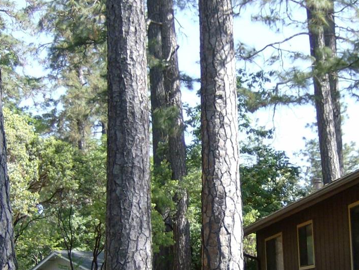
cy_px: 209
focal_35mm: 76
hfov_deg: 25.5
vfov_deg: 19.2
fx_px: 789
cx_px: 235
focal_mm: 6
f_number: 2.8
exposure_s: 1/365
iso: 100
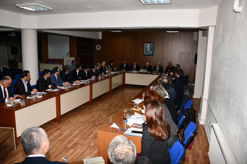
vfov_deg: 47.9
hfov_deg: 67.4
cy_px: 82
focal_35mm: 27
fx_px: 185
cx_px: 124
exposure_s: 1/60
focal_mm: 18
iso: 320
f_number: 5.6
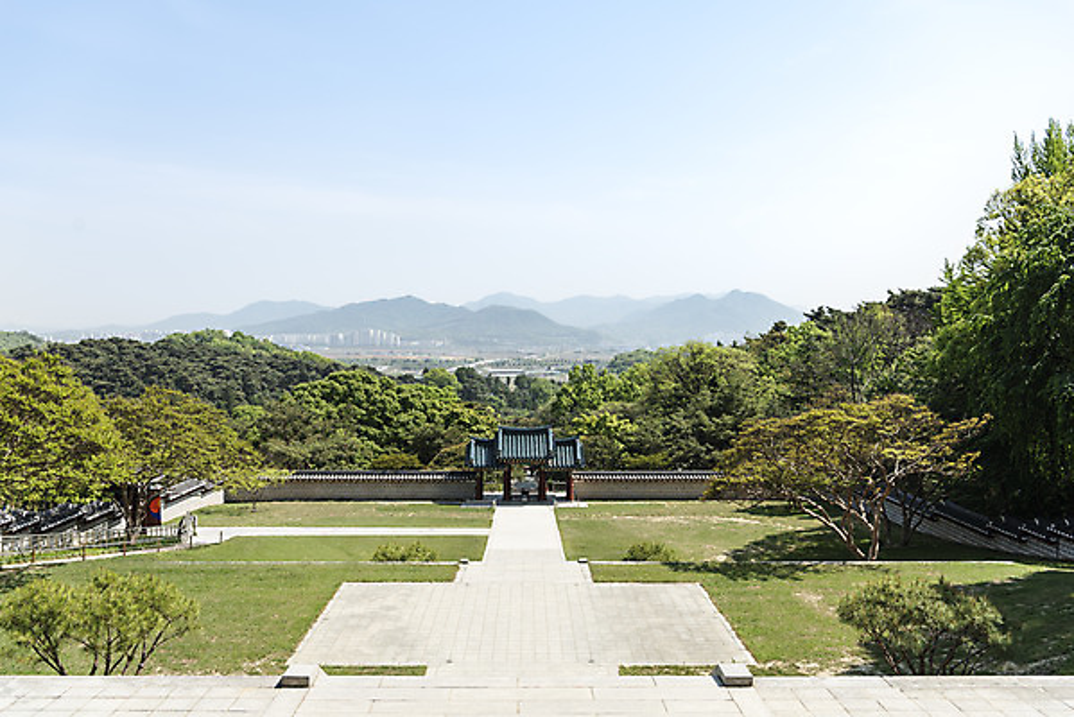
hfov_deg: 55.8
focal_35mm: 34
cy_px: 358
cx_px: 537
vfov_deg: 38.9
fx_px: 1015
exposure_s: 1/640
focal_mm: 34
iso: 100
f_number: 5.6
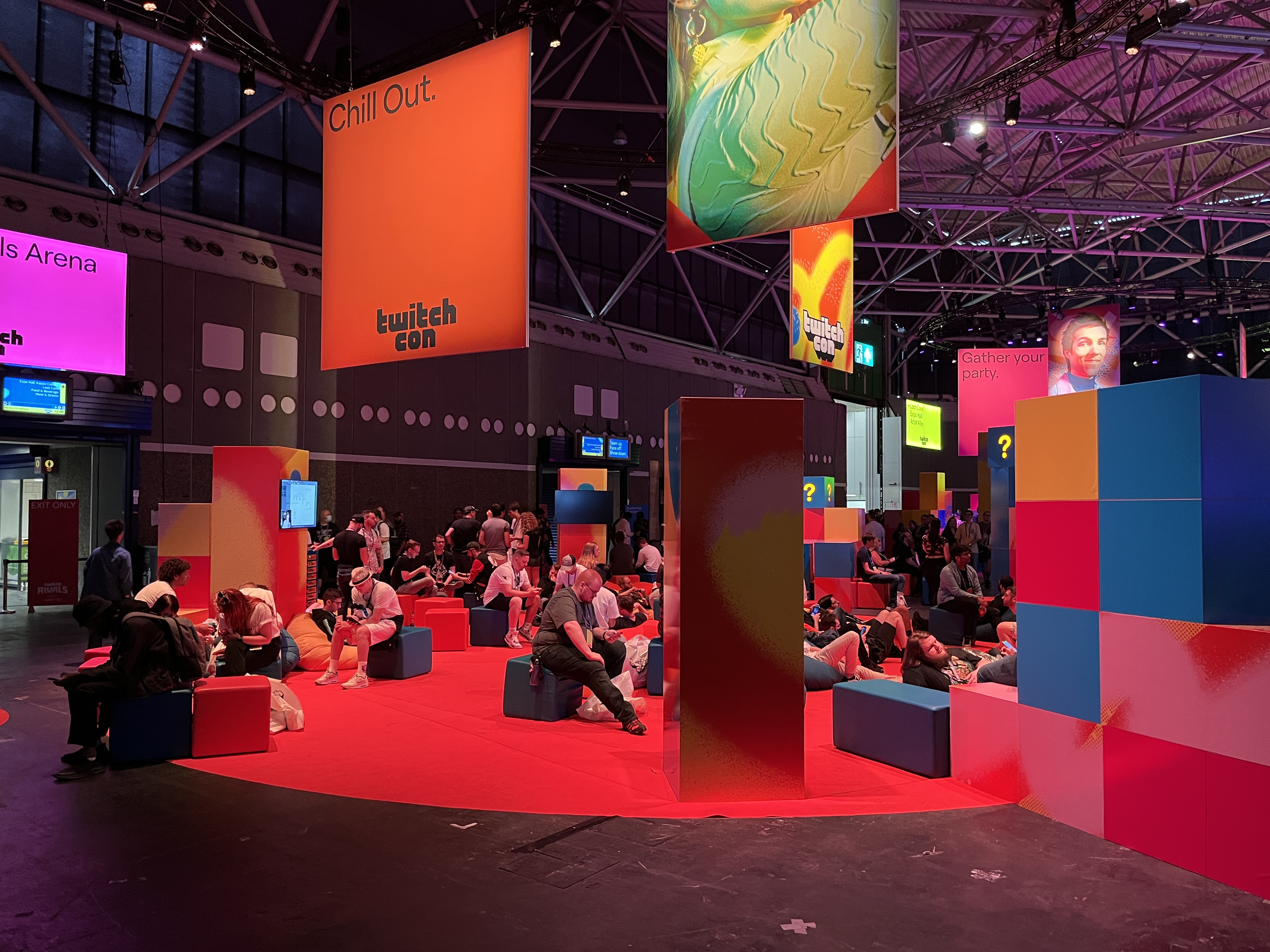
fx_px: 954
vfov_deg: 53.1
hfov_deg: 67.3
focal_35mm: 26
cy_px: 476
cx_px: 635
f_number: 1.6
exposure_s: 1/33
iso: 400
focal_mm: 5.1
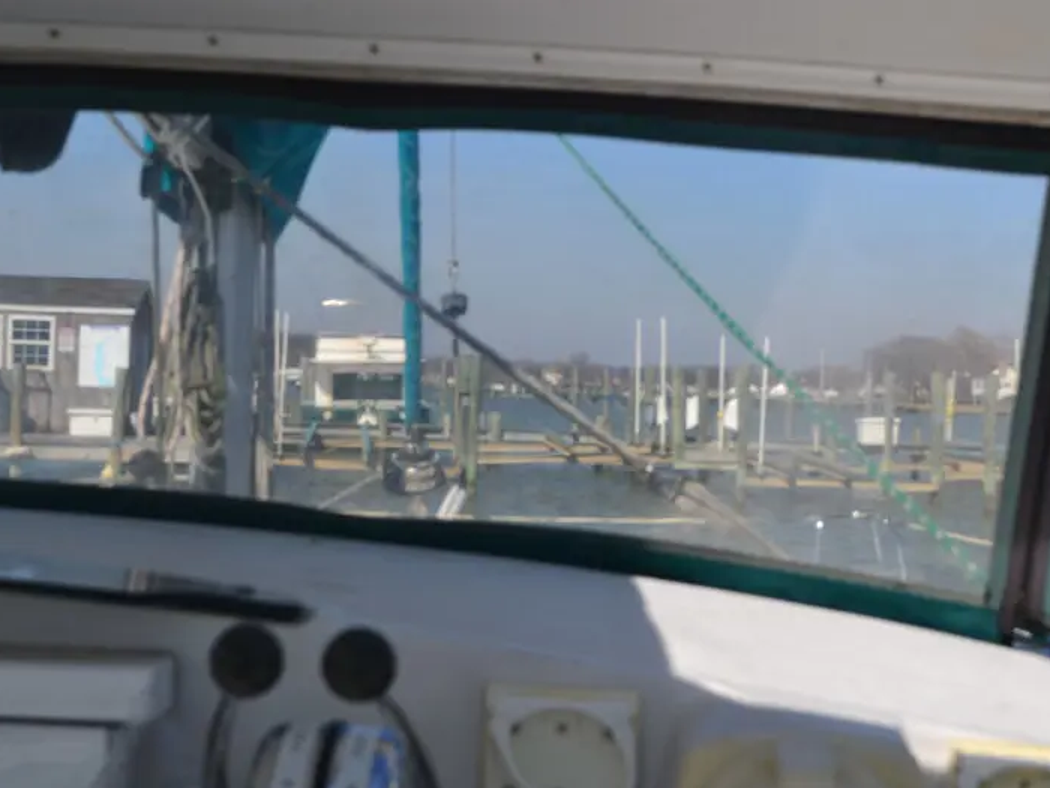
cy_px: 397
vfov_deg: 26.1
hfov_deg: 34.3
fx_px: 1699
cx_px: 543
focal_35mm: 56
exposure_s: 1/500
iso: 250
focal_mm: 34
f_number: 11
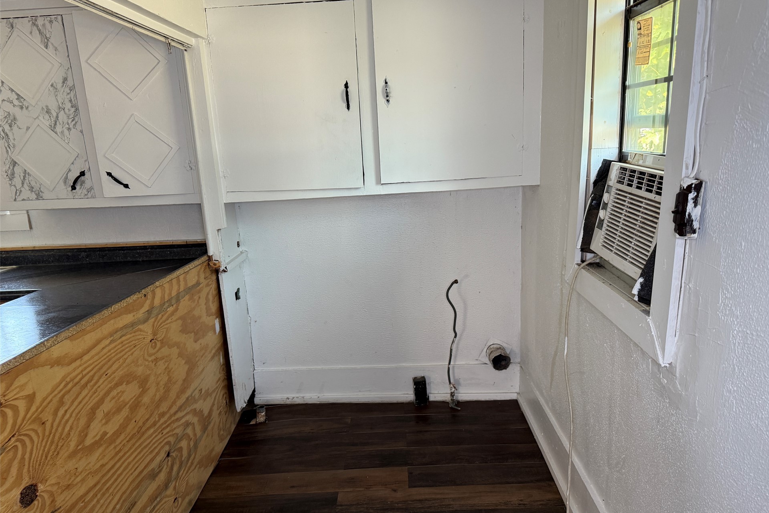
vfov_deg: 51.2
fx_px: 534
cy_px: 275
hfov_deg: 71.5
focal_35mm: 25
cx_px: 385
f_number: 1.78
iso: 200
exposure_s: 1/70
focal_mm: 6.76
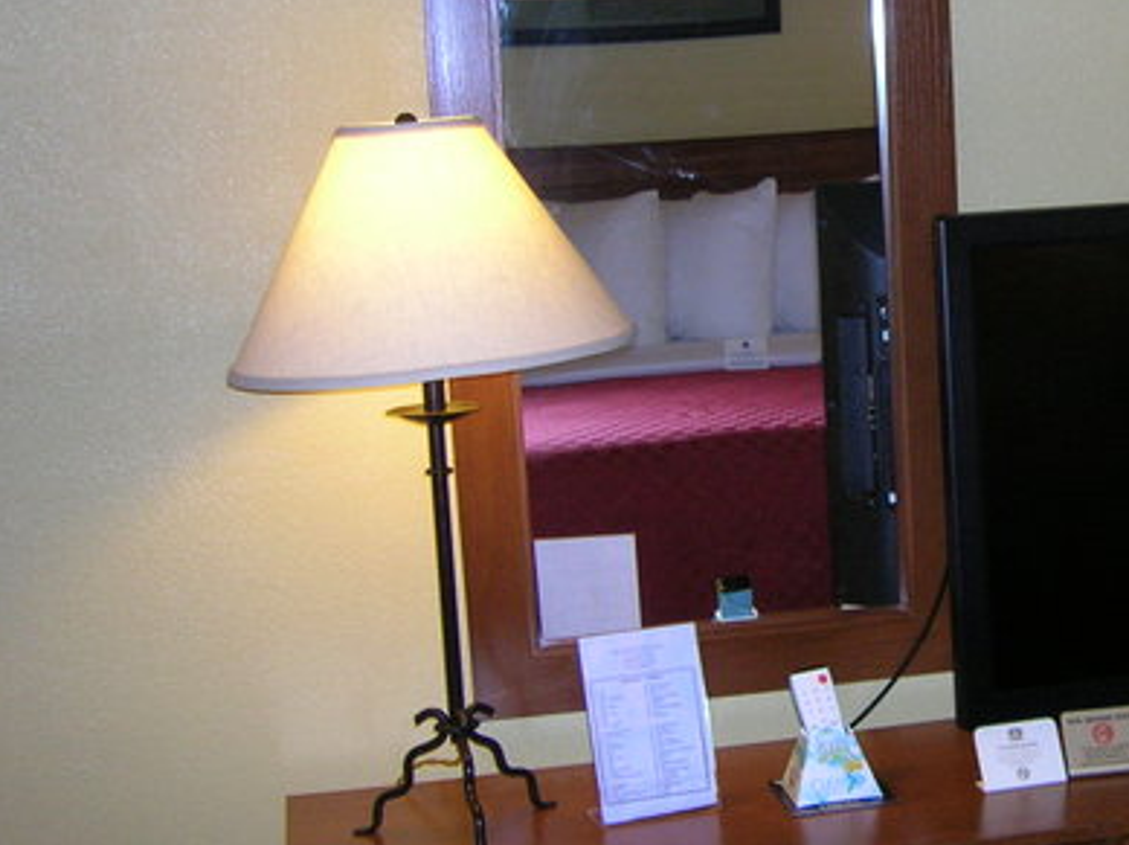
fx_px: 2281
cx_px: 1059
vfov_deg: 21.0
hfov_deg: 26.7
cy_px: 348
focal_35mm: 70
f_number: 2.9
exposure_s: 1/60.1
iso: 102
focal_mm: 5.7
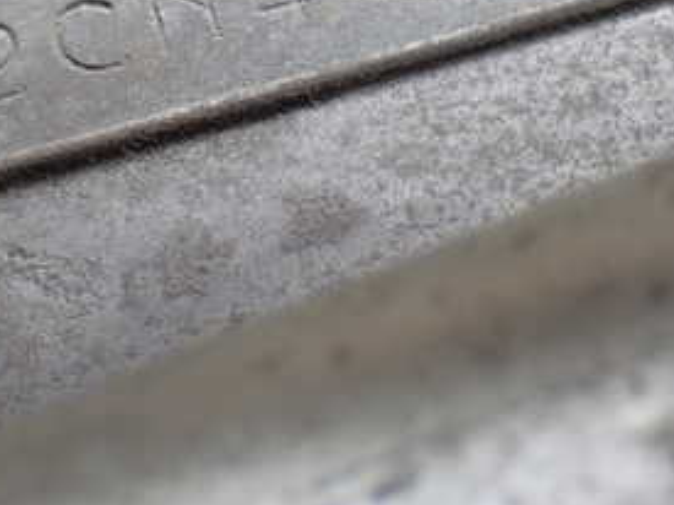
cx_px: 311
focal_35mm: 109
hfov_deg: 18.1
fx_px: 2121
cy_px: 25
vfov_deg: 13.4
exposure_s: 1/200
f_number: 3.2
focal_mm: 9.01
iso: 400
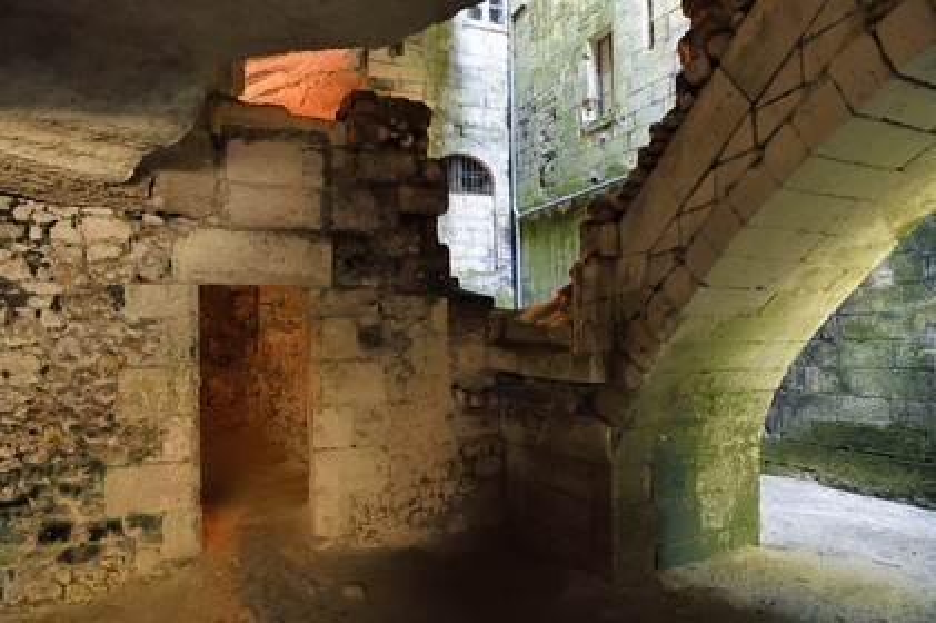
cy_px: 312
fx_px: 623
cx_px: 468
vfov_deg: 53.1
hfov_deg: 73.8
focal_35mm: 24
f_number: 10
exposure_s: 1/20
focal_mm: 24
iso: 4000
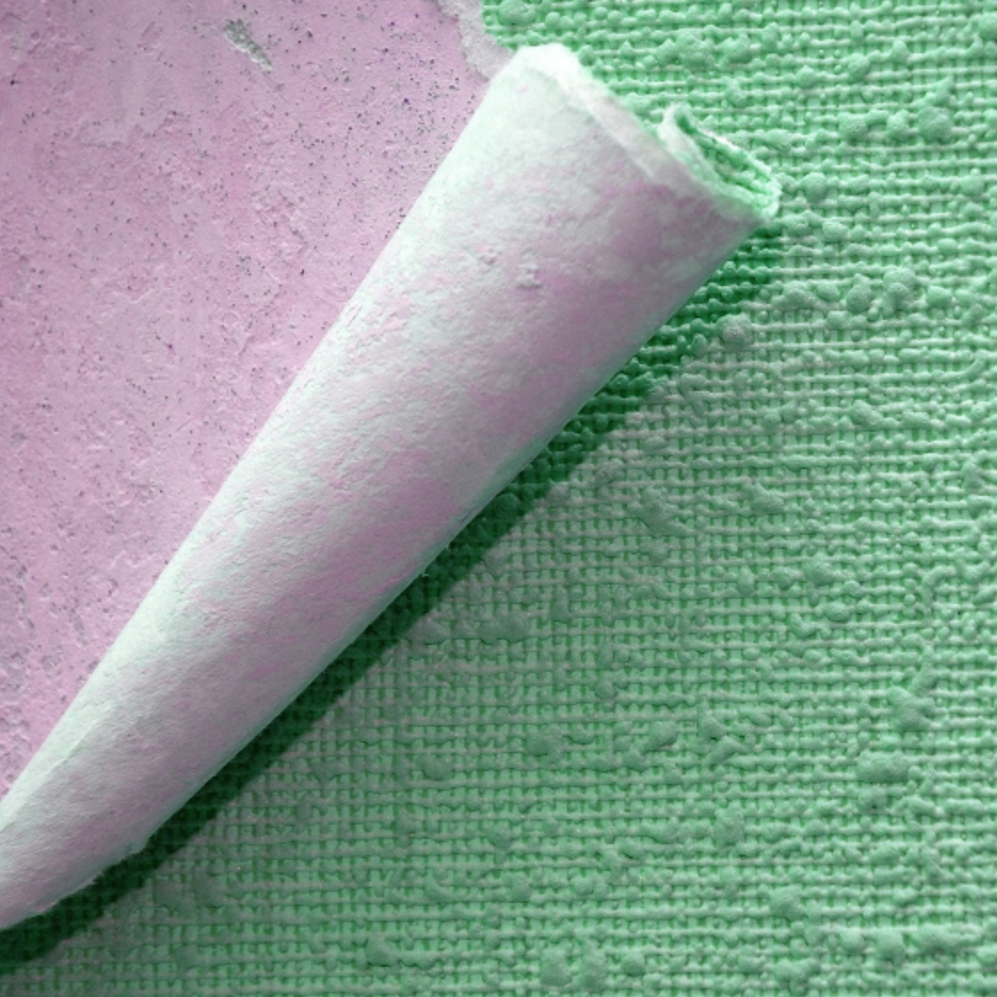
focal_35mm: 193
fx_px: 6289
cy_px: 497
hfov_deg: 9.1
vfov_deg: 9.1
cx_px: 709
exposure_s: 1/60
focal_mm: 100
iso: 200
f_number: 5.6
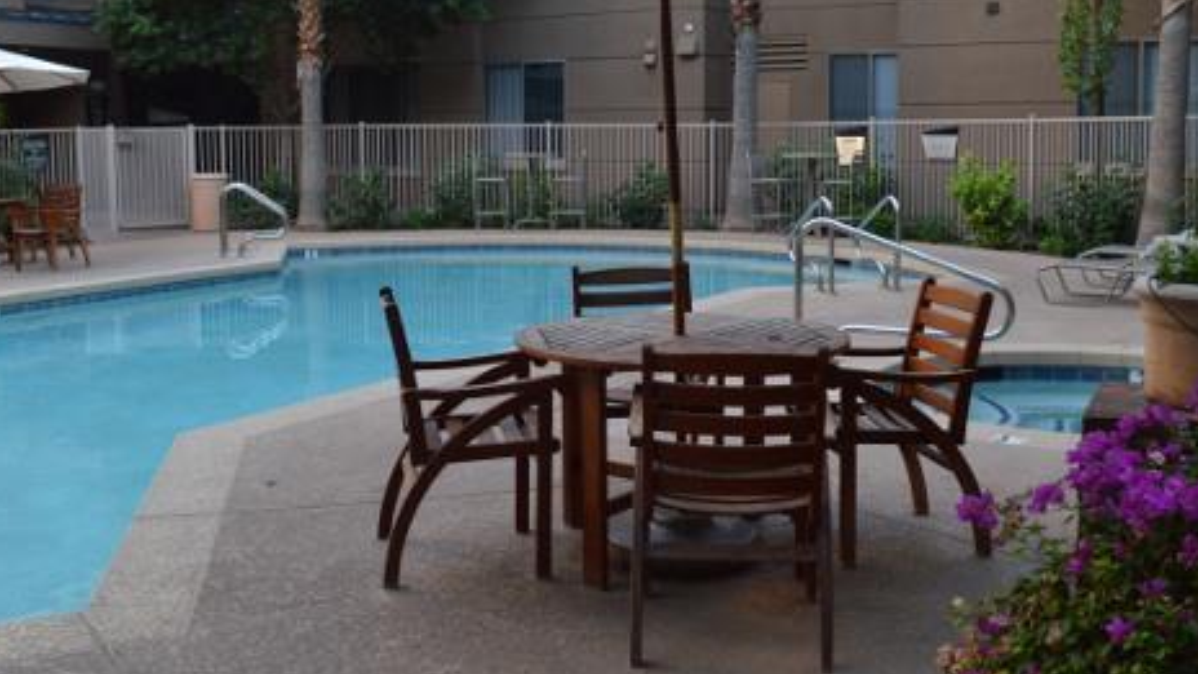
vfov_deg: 30.3
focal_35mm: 39
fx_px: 1239
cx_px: 586
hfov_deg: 51.6
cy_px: 253
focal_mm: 18
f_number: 5
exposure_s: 1/100
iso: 400
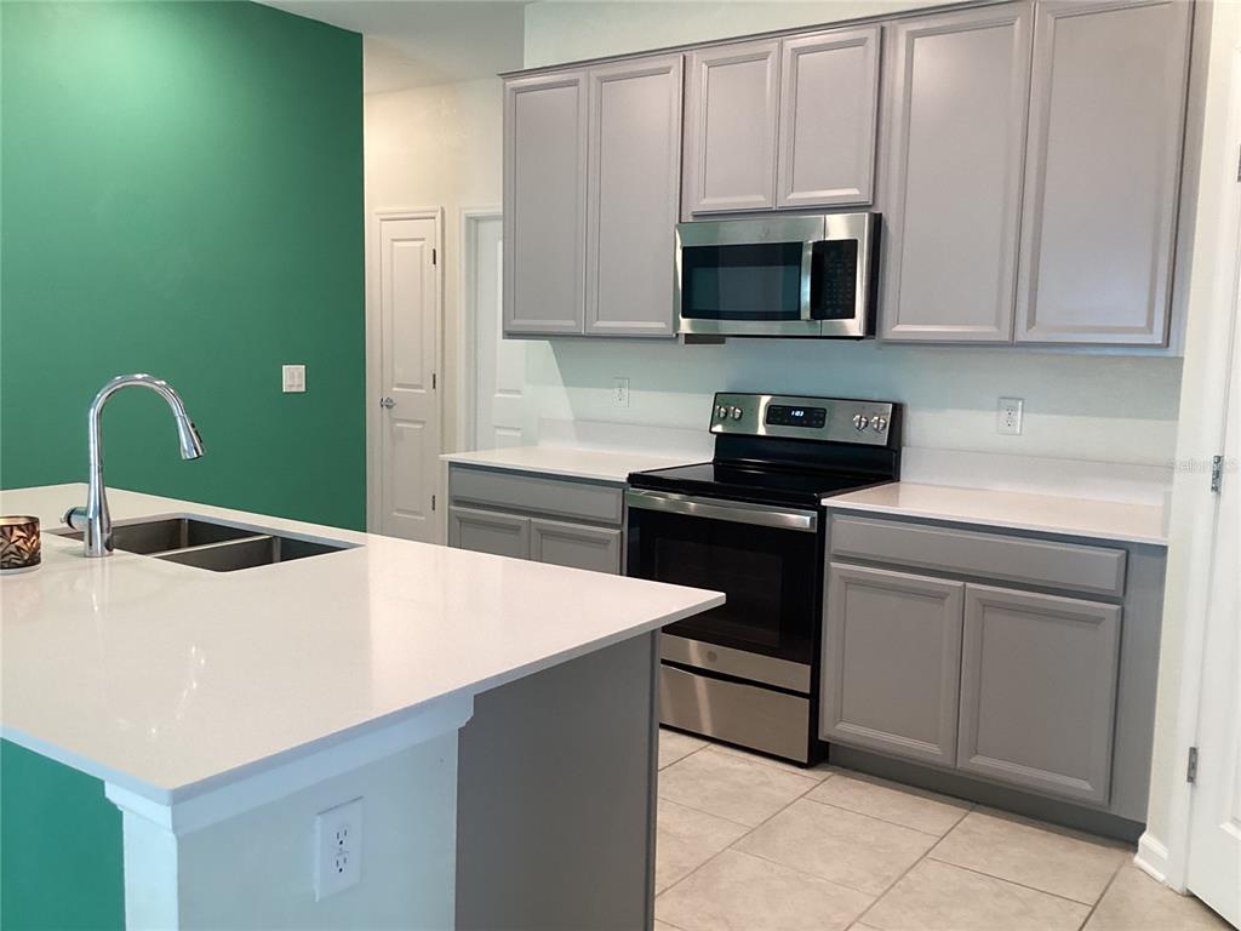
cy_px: 466
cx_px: 620
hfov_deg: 58.4
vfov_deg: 45.4
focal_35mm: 31
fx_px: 1111
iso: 160
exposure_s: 1/60
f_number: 2.4
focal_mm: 3.3
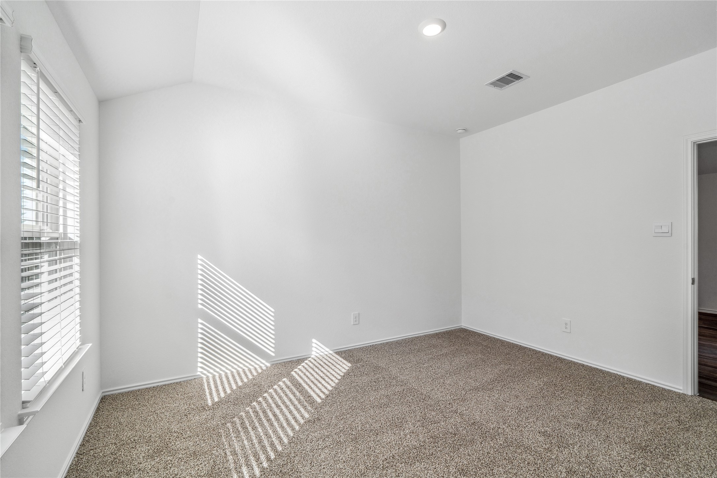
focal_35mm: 16
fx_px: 319
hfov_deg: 96.7
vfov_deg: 73.7
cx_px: 358
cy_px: 239
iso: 200
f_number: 9
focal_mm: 16
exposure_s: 1/25
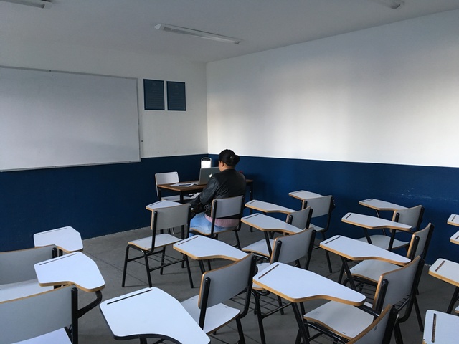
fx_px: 385
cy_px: 172
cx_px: 230
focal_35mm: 29
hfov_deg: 61.7
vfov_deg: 48.2
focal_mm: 4.15
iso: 100
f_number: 2.2
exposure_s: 1/30
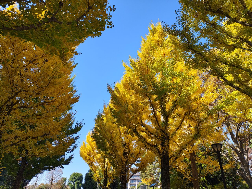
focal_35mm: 25
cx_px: 126
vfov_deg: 54.9
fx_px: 182
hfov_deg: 69.4
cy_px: 94
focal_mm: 5.89
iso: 100
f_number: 1.4
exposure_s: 1/319
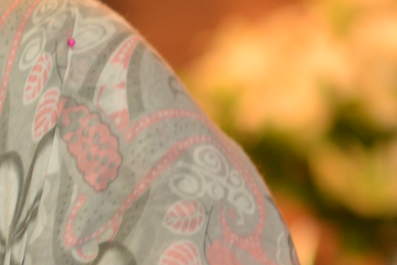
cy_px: 359
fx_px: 4336
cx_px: -308
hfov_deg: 5.2
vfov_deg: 3.5
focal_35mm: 393
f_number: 2.2
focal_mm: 85
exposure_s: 1/80
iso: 800
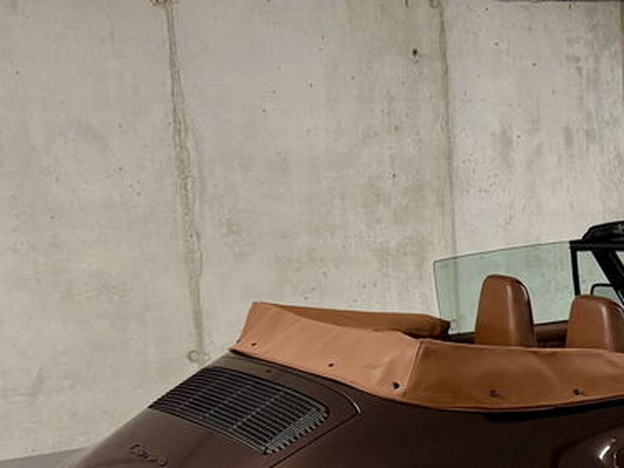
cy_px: 340
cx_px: 594
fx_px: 883
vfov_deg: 29.3
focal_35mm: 49
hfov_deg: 35.9
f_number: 1.78
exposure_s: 1/100
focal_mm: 6.76
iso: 250
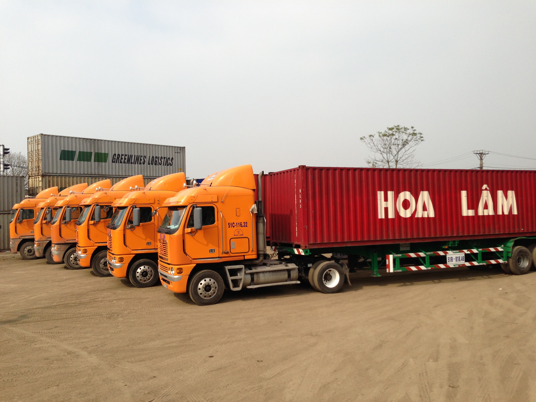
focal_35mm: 33
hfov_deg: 55.4
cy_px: 201
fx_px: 511
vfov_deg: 42.9
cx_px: 268
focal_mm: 4.13
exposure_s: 1/1600
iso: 50
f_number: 2.4
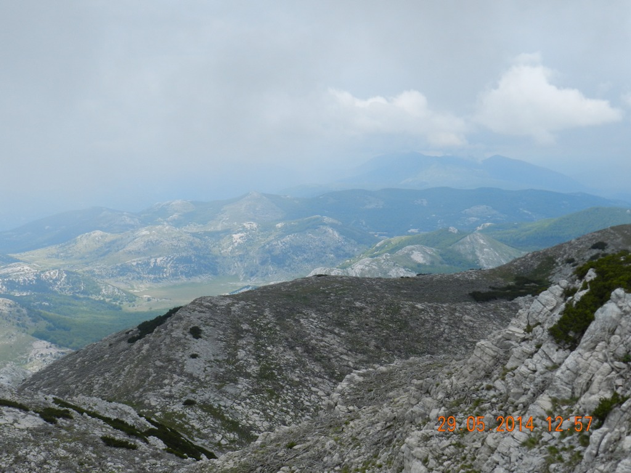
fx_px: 966
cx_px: 316
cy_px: 236
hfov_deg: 36.2
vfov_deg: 27.5
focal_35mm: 53
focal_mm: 9.4
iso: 160
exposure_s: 1/1000
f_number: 4.4
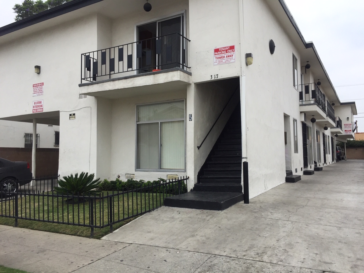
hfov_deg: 61.7
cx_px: 182
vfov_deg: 48.2
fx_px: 305
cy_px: 136
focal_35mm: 29
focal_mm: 4.15
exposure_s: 1/1799
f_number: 2.2
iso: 32
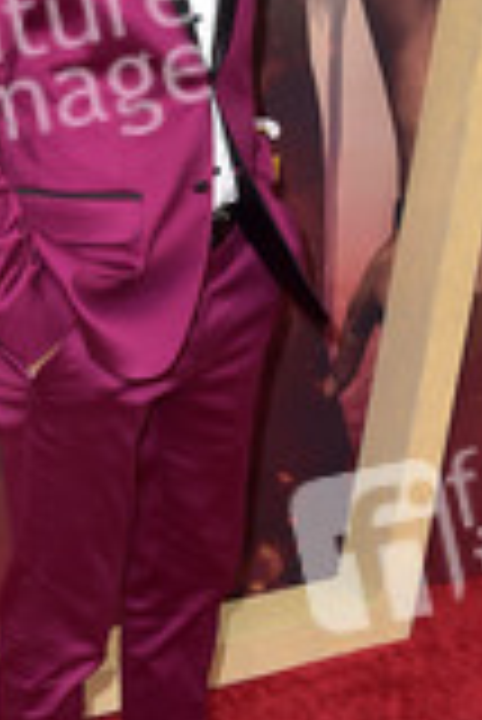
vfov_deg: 25.3
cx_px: 115
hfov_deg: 17.0
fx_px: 1603
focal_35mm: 80
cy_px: 302
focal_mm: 32
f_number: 5.6
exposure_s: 1/250
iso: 500
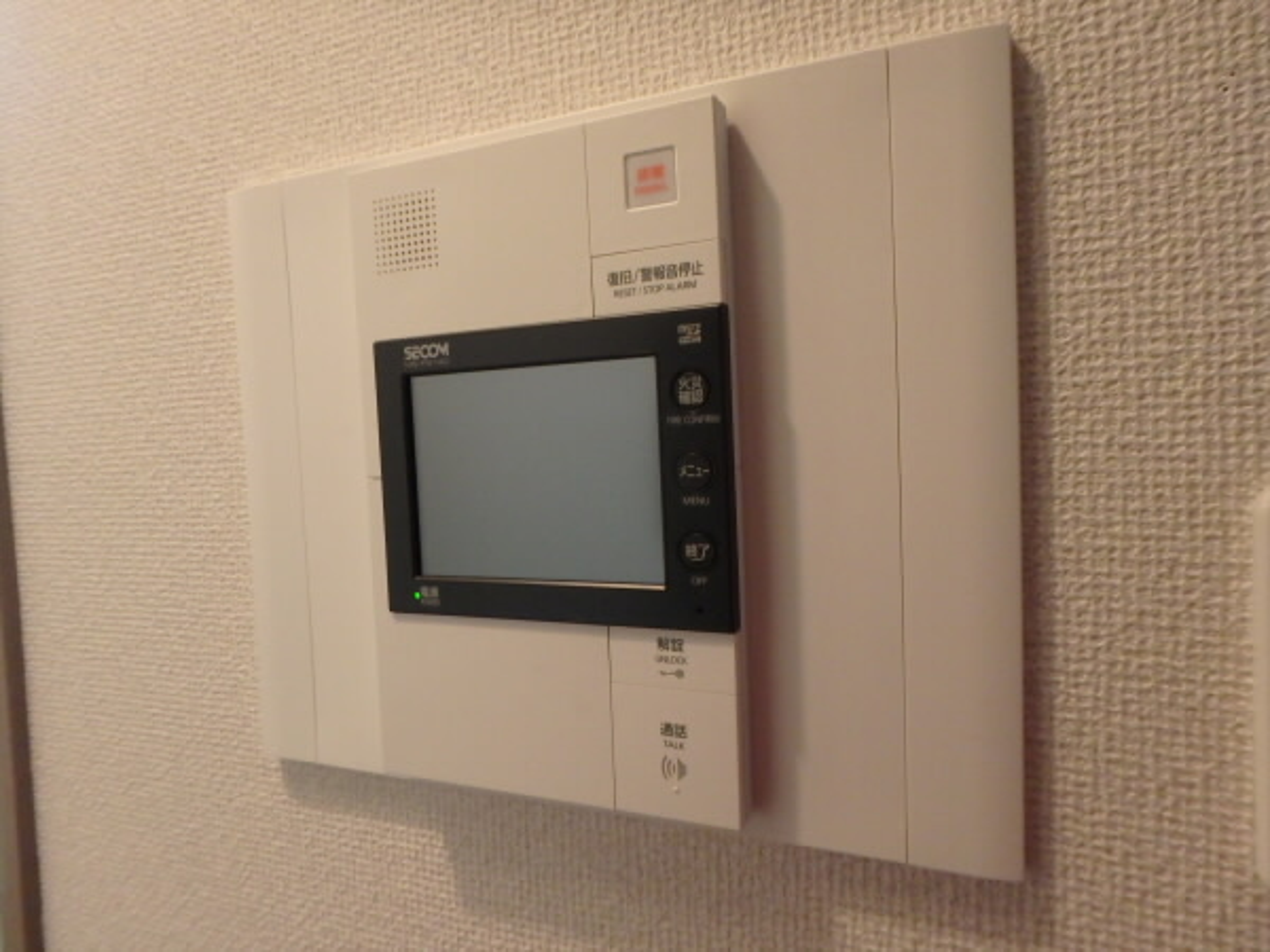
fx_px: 770
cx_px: 635
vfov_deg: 63.4
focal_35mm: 21
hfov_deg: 79.0
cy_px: 476
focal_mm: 3.7
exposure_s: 1/30
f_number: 3.5
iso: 800
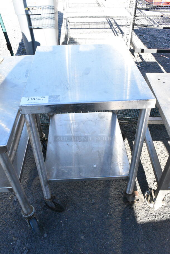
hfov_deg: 43.7
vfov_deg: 61.9
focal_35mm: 30
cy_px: 127
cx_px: 85
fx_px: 212
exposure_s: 1/800
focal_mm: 20
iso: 6400
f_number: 16
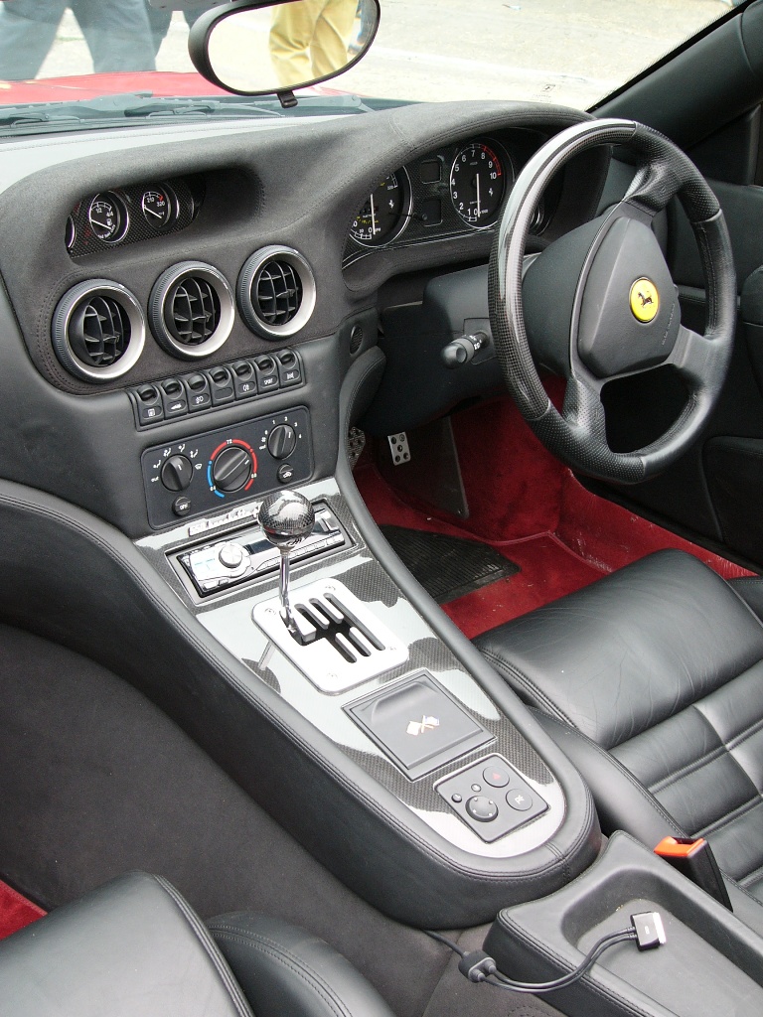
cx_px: 382
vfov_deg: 42.9
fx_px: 1293
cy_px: 508
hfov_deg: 32.9
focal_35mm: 44
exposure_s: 1/60
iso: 75
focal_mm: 7.3
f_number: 2.8
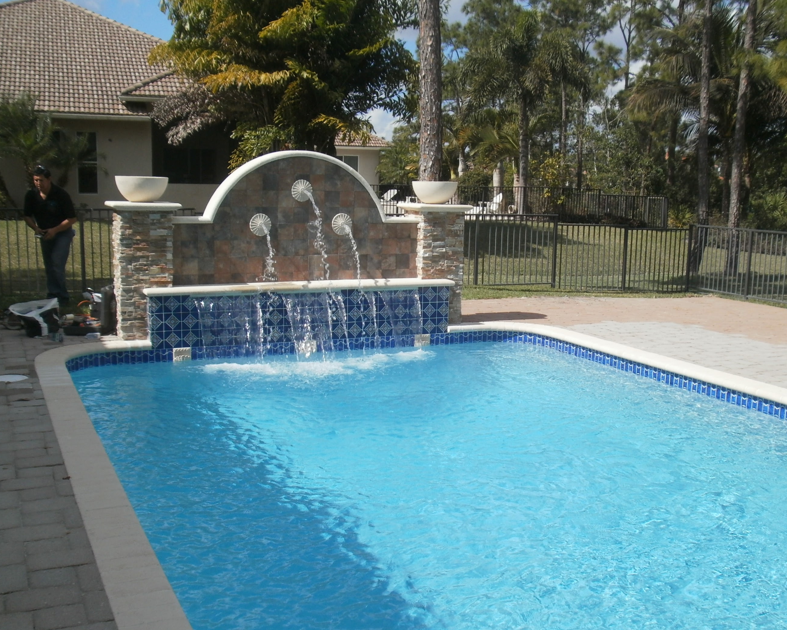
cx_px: 433
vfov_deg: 39.1
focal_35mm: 38
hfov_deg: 47.9
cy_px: 342
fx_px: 885
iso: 100
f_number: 8.5
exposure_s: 1/250
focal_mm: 5.45
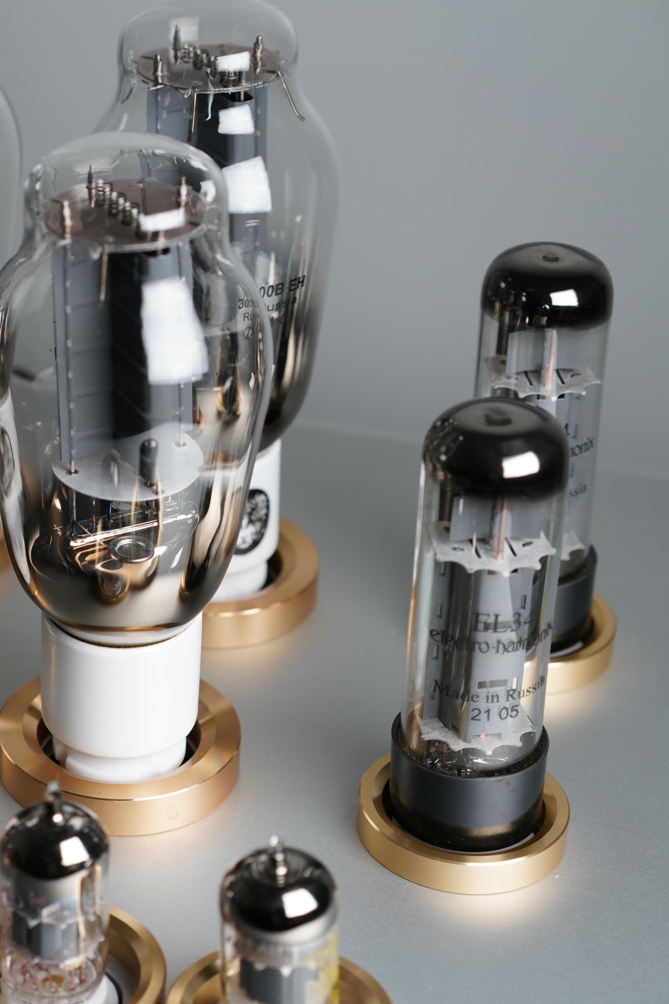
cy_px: 504
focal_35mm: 83
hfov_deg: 16.1
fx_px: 2314
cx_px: -22
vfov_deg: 24.5
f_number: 5.6
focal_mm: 55
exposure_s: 1/125
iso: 800
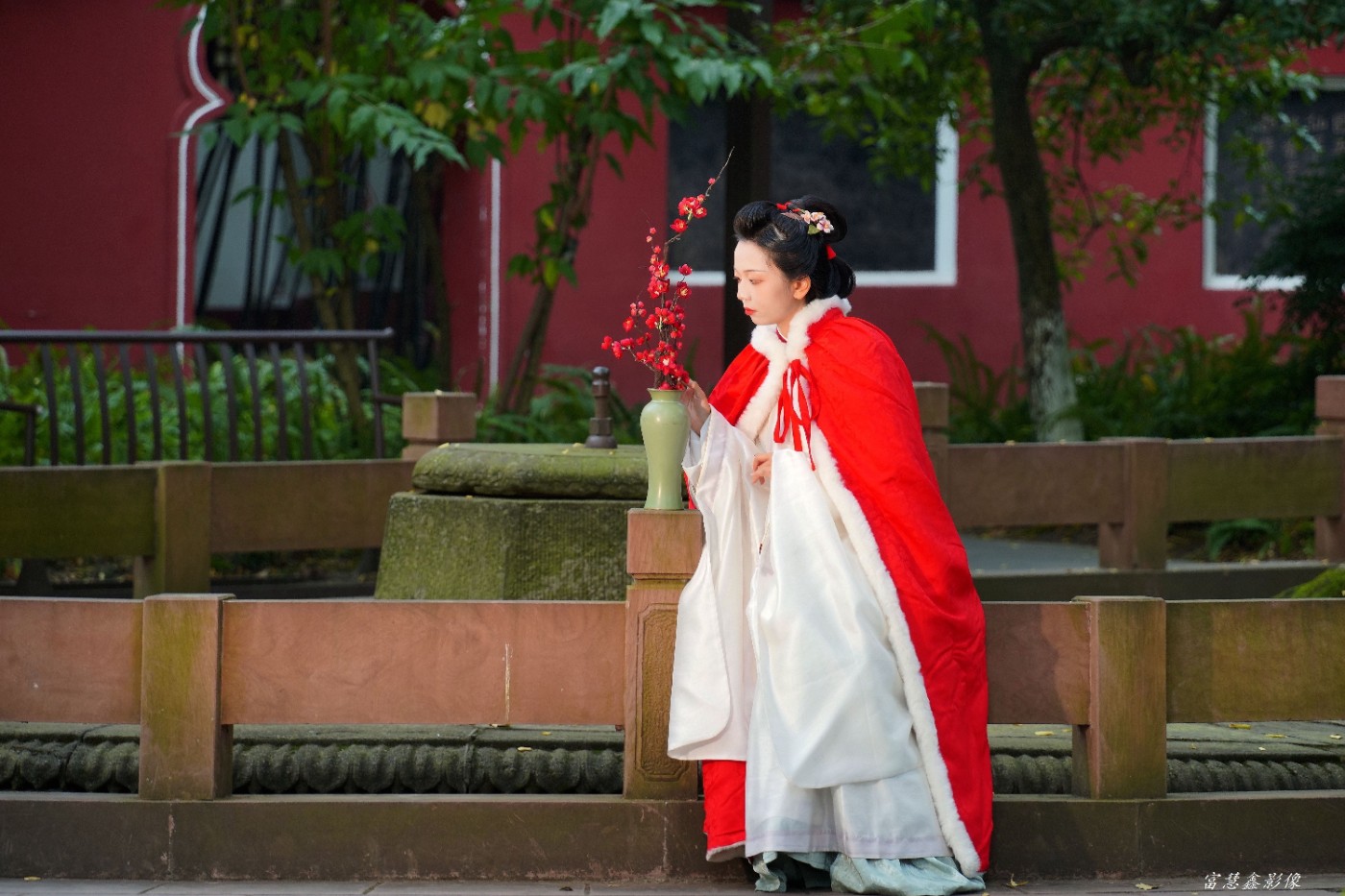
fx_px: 7471
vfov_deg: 6.9
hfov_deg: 10.3
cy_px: 448
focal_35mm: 200
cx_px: 672
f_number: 5.6
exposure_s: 1/20
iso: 100
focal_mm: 200
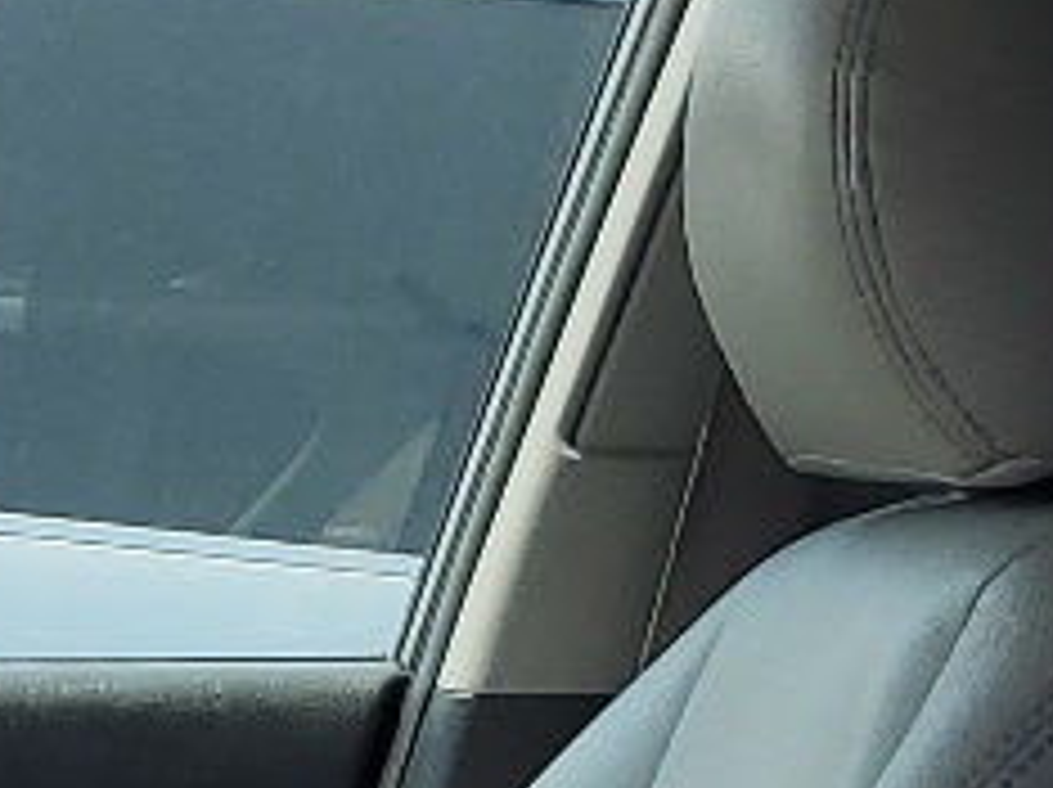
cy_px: 1810
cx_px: -356
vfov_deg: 7.8
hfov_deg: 10.8
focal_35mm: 178
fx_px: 5409
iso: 50
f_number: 1.5
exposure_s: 1/1250
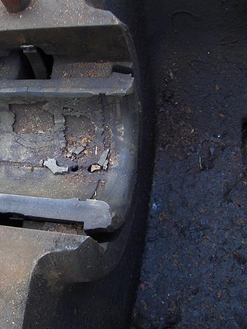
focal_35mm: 47
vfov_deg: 40.4
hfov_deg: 30.1
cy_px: 164
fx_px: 447
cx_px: 48
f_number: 2.6
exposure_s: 1/100
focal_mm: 5.8
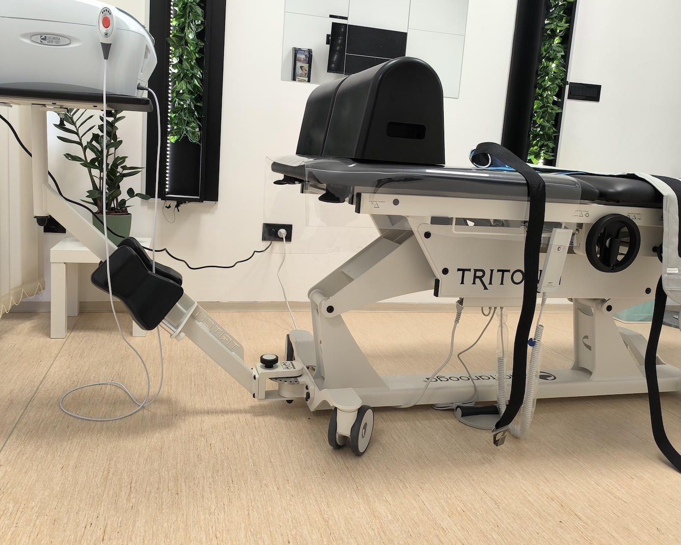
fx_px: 544
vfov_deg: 53.1
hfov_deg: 64.0
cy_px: 244
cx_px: 315
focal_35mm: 27
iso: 500
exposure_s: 1/100
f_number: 1.65
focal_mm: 6.14
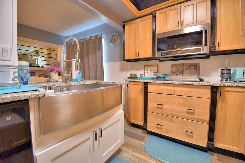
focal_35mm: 15
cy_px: 82
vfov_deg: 77.3
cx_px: 122
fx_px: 102
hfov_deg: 100.4
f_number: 4.5
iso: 800
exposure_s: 1/30
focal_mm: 10
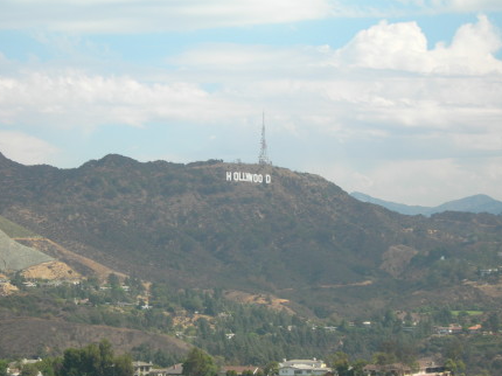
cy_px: 182
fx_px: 1754
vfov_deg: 12.2
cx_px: 242
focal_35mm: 121
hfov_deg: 16.3
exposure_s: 1/140
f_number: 8.2
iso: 50
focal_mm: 23.4
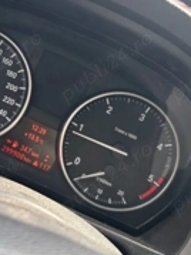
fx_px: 427
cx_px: 24
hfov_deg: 24.6
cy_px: 84
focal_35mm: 58
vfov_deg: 33.0
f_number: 1.6
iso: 40
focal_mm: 5.96
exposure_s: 1/121
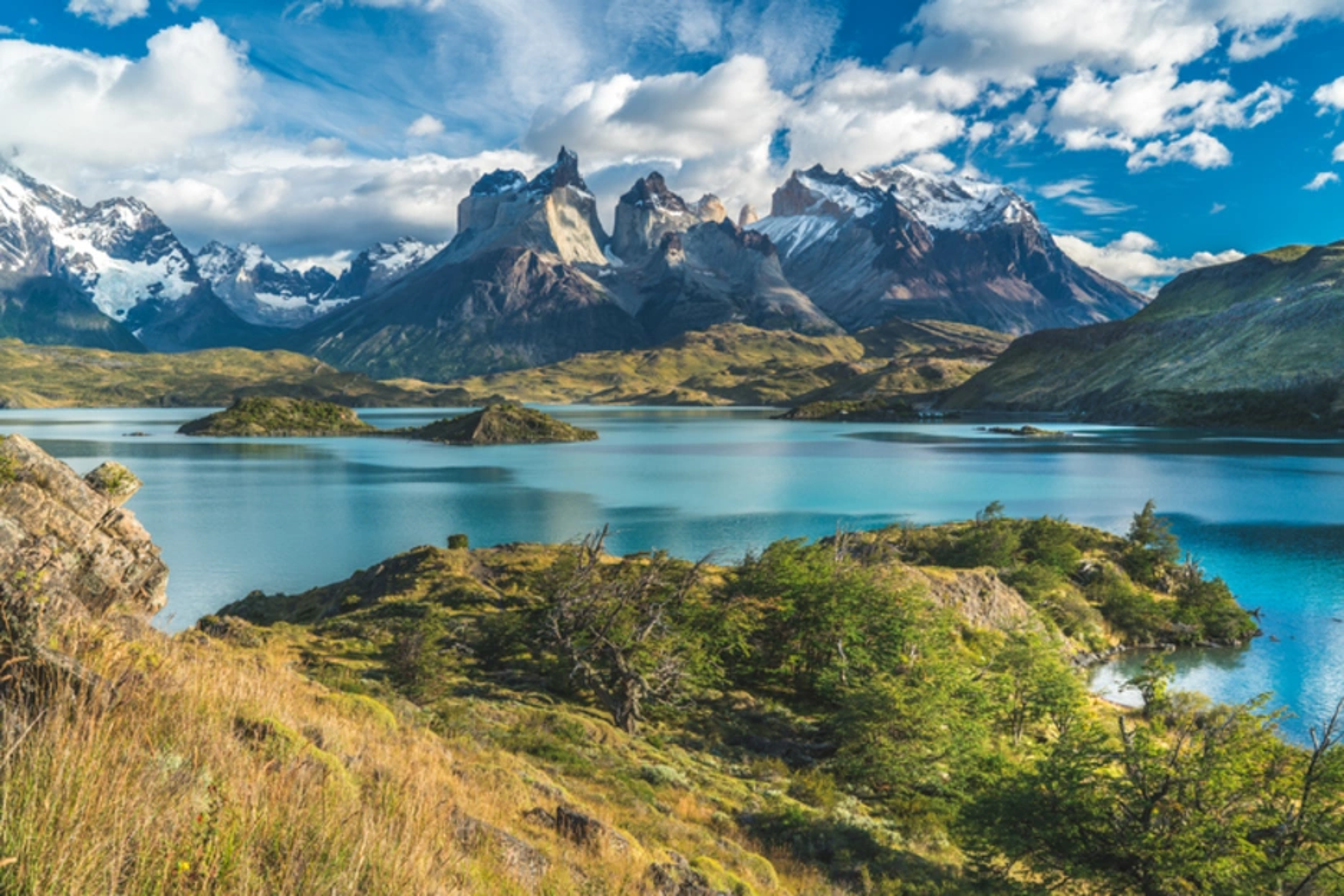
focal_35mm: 35
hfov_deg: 54.4
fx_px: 1307
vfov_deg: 37.9
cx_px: 672
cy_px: 448
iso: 100
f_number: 10
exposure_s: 1/30
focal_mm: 35
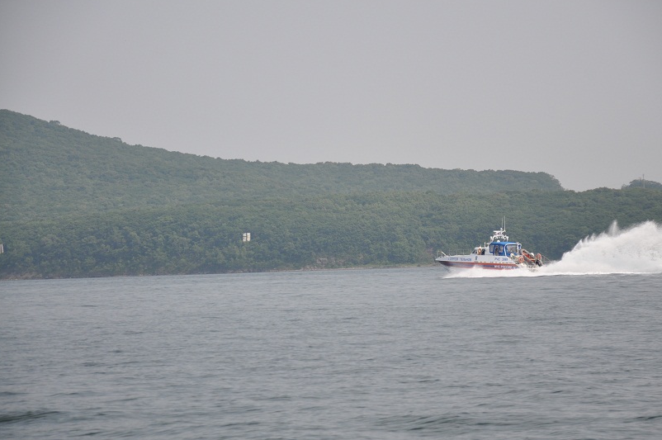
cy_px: 225
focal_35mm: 169
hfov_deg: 12.2
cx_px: 348
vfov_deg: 8.1
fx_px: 3096
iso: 400
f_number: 6.3
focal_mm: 105
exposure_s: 1/640
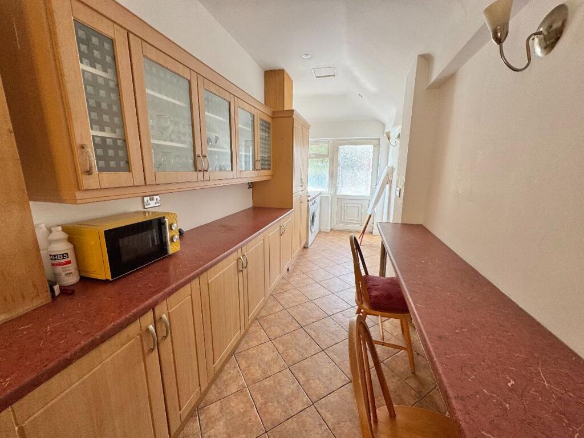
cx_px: 292
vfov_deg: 85.7
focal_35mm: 14
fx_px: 236
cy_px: 219
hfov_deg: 102.1
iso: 64
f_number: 2.2
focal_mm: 2.22
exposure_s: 1/99
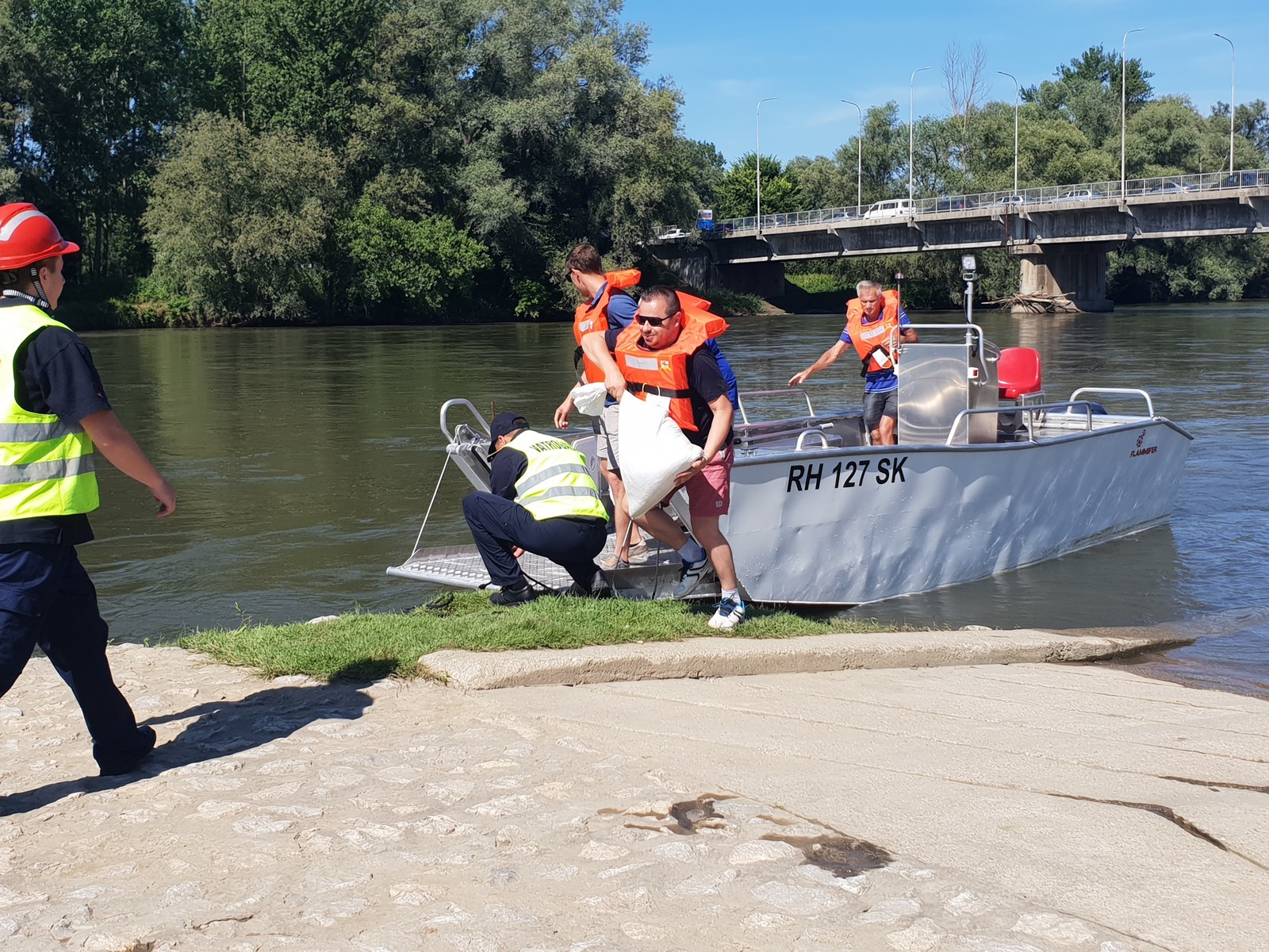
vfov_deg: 53.1
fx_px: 953
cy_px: 476
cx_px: 634
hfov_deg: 67.3
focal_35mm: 26
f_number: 2.4
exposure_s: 1/1307
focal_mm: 4.3
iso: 50
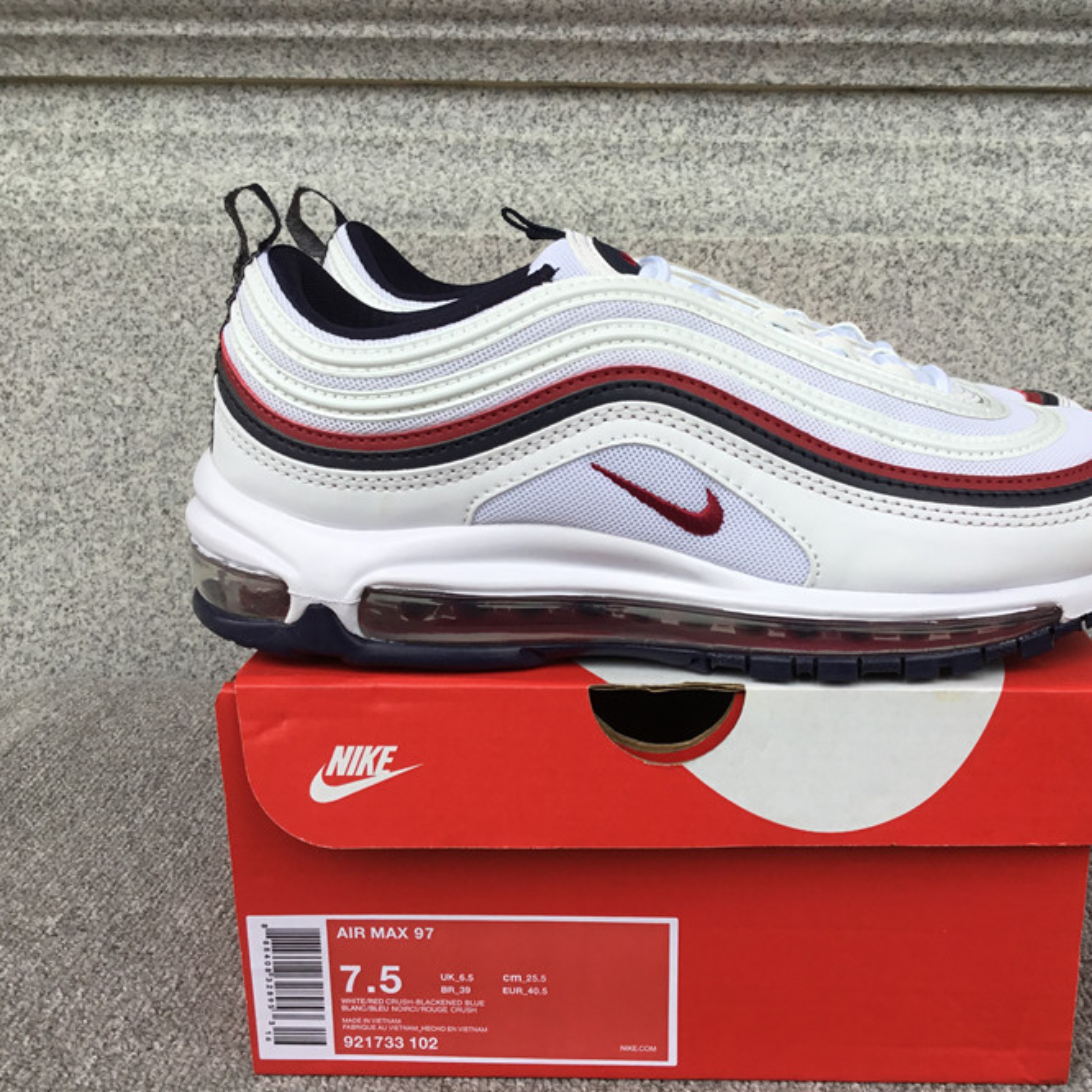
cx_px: 687
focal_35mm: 37
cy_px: 545
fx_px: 1321
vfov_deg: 44.9
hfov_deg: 44.5
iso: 25
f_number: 2.4
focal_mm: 3.3
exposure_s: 1/100
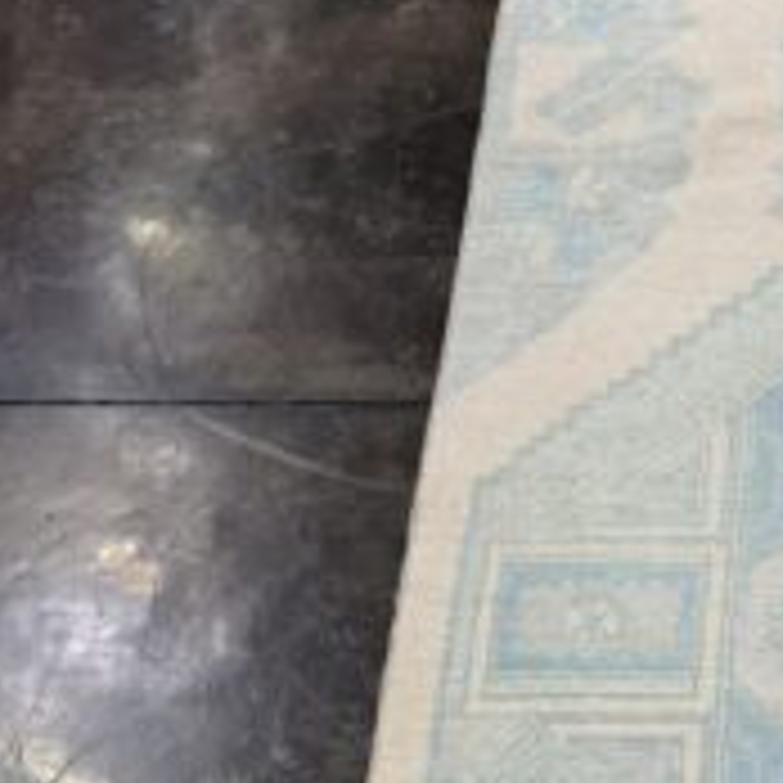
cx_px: 828
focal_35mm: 73
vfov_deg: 22.9
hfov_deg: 22.5
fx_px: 1868
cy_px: 742
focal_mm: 6.76
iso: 80
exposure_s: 1/120
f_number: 1.78
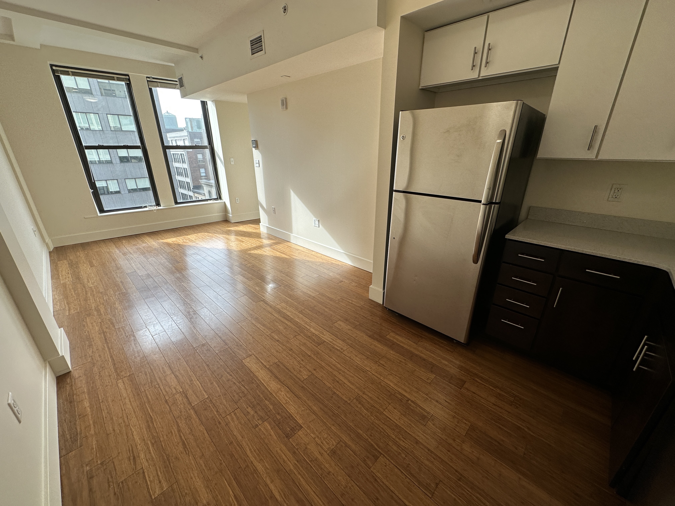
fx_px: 273
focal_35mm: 14
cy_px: 253
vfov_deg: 85.7
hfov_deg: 102.1
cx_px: 338
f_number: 2.2
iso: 40
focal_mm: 2.22
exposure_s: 1/244
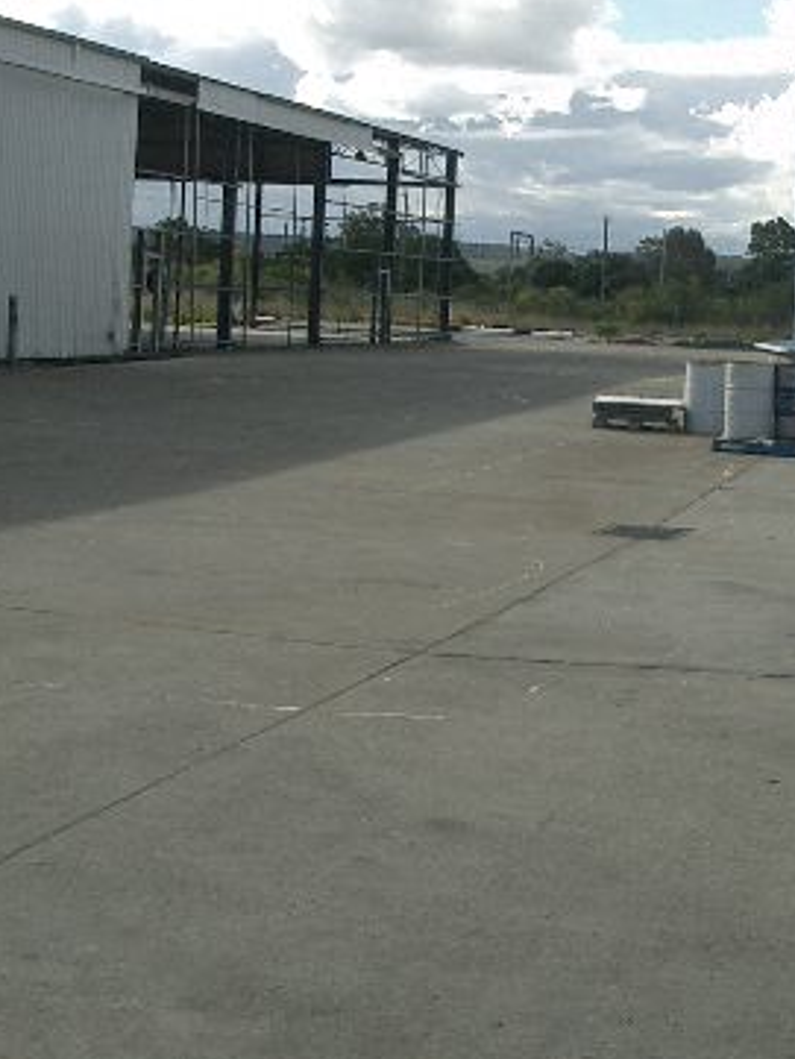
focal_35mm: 62
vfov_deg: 31.1
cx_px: 546
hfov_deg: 23.5
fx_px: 1897
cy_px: 399
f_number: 4.3
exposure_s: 1/400
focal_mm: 5.8
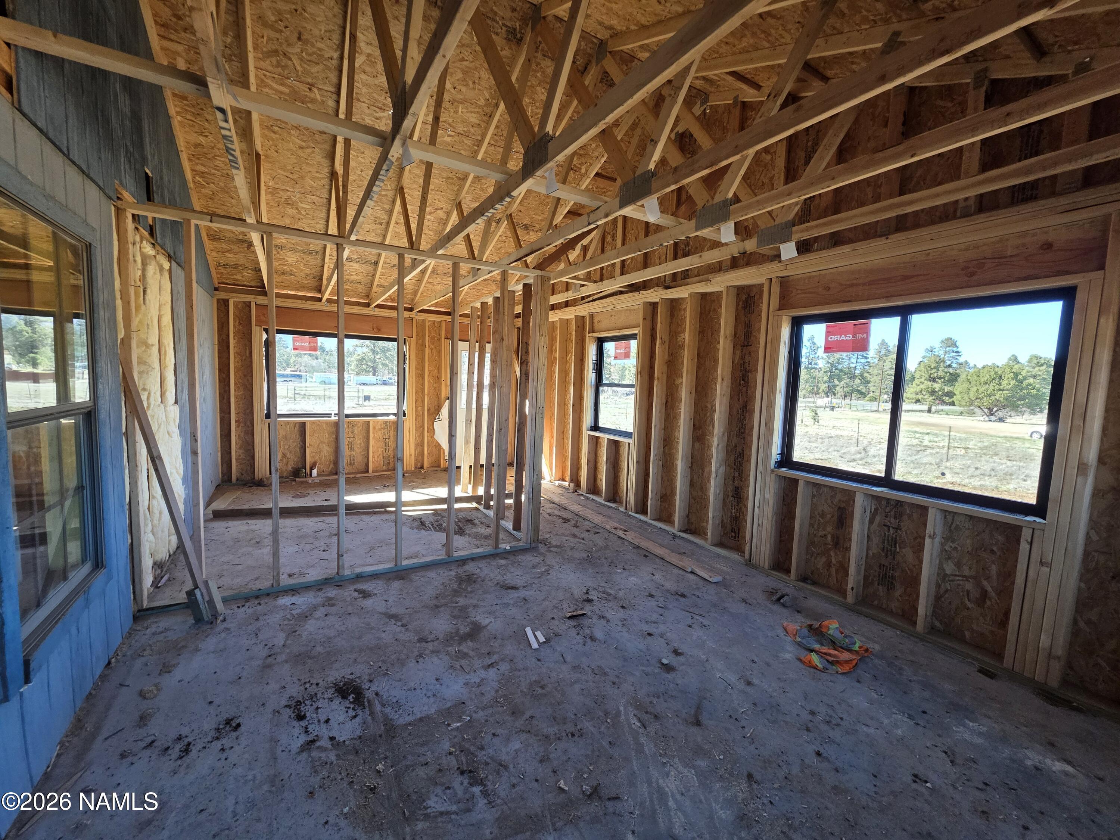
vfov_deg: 89.9
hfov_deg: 106.2
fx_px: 421
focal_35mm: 13
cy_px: 420
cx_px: 560
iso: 200
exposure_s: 1/359
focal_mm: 2.2
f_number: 1.9
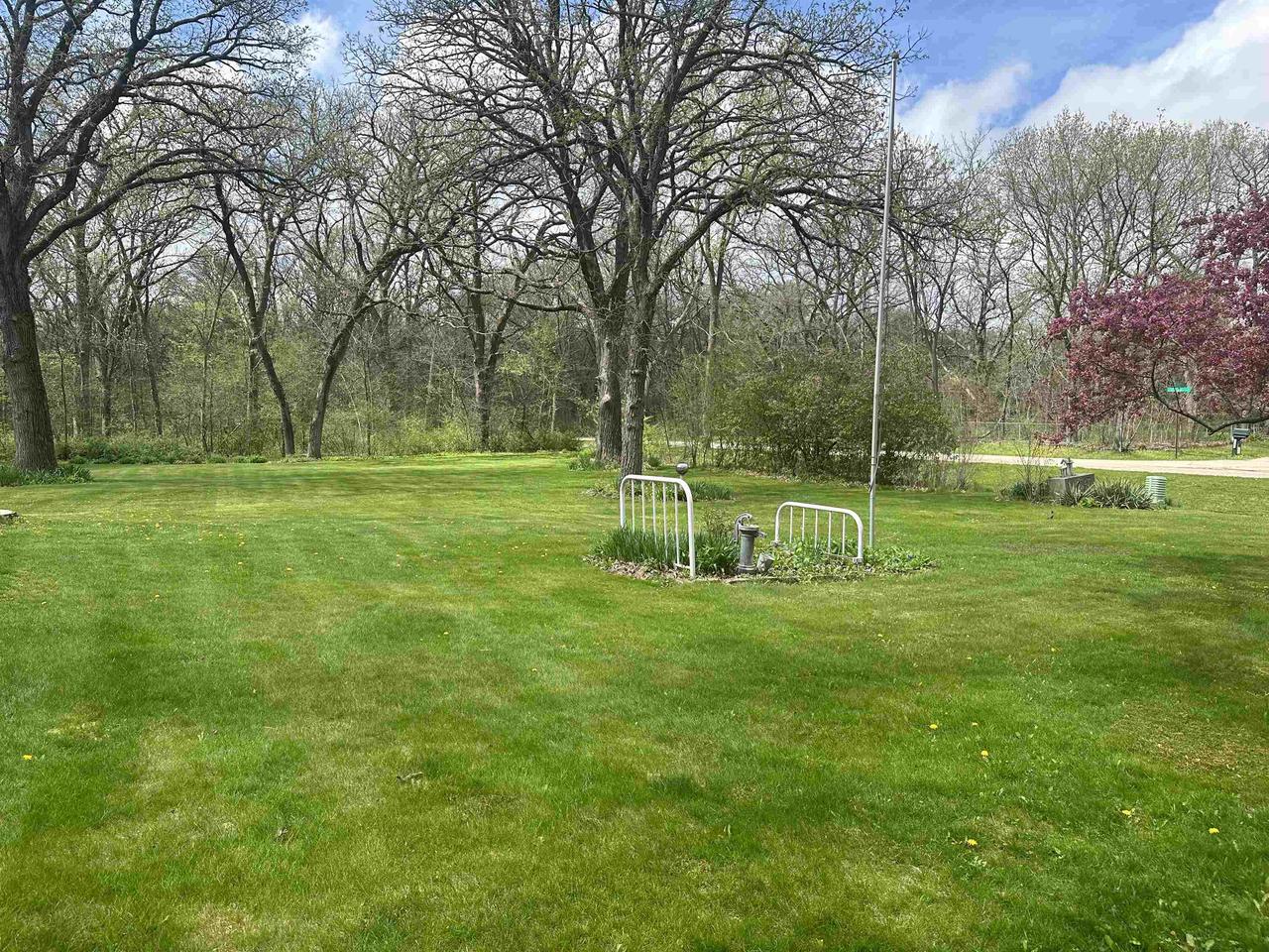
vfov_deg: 56.8
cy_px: 476
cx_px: 634
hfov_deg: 71.6
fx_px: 880
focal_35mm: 24
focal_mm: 6.86
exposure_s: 1/2110
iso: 80
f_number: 1.78
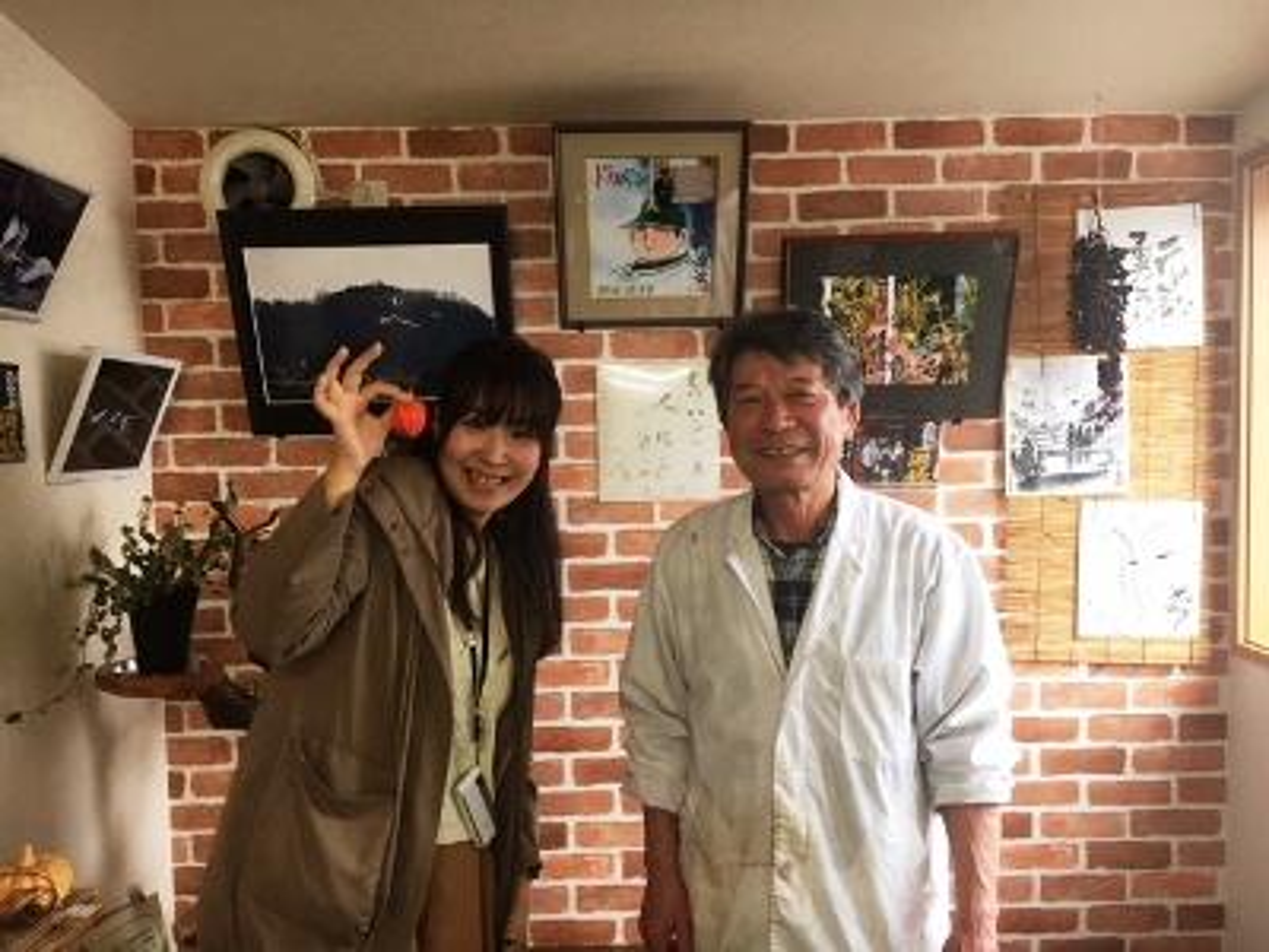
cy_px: 476
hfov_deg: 61.7
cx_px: 634
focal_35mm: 29
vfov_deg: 48.2
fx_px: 1063
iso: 80
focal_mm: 4.2
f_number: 2.2
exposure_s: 1/30
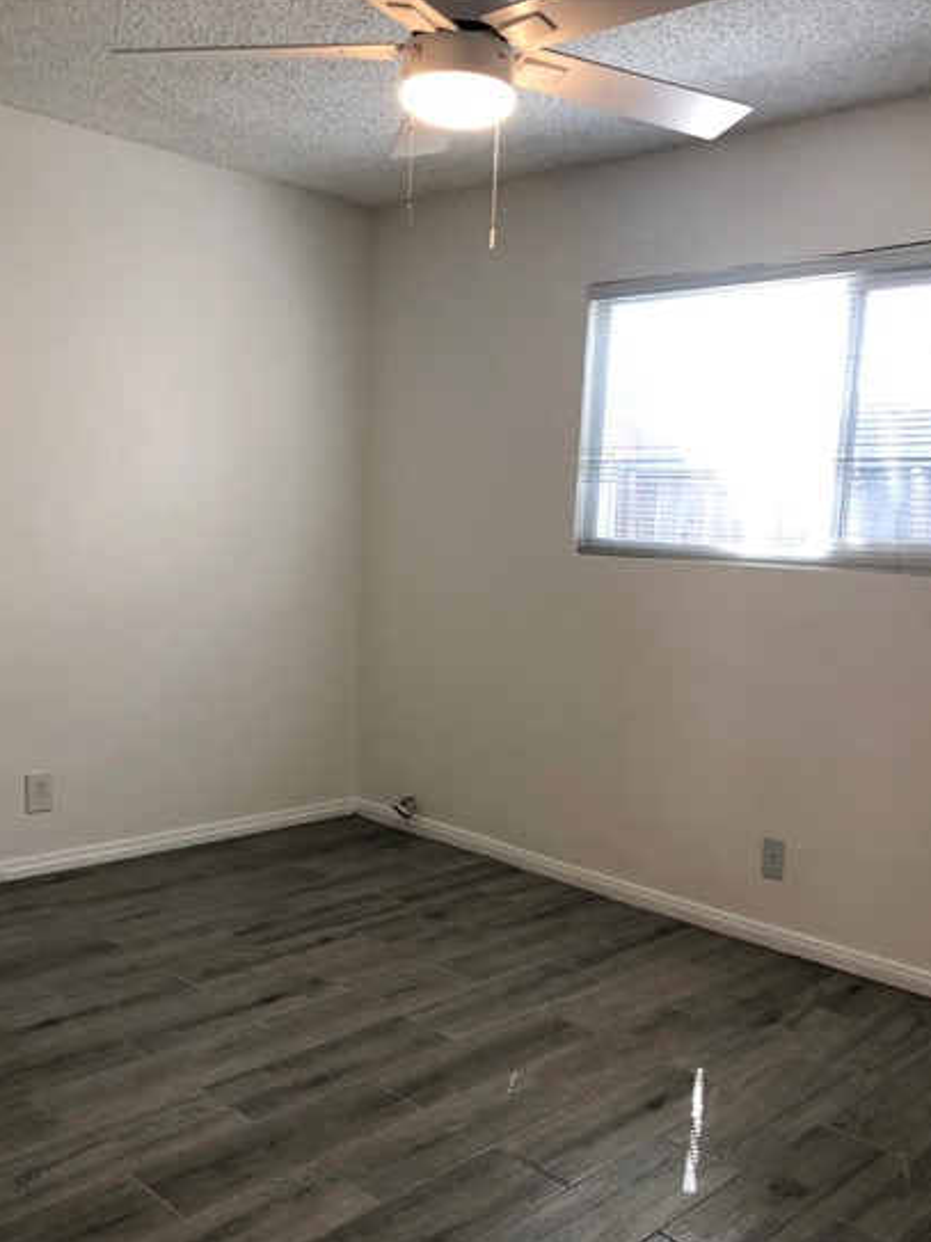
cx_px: 490
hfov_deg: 42.9
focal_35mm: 33
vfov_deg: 55.1
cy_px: 720
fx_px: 1184
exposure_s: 1/30
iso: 20
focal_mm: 4
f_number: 1.8
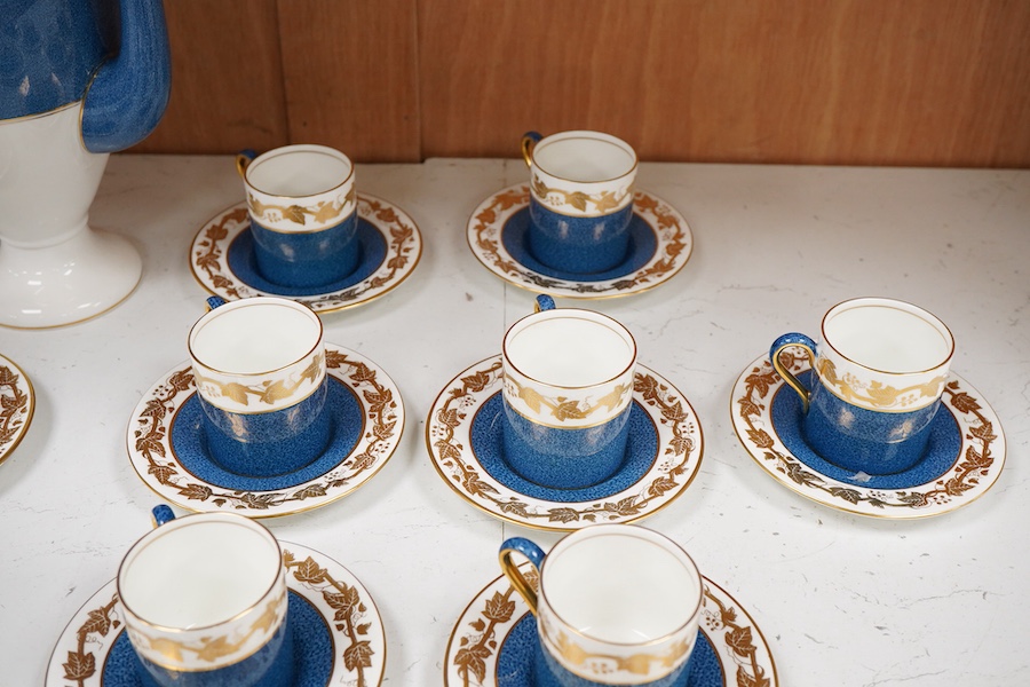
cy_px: 344
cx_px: 515
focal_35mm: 45
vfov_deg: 29.9
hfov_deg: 43.6
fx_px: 1287
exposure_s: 1/125
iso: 1250
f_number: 8
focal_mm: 30
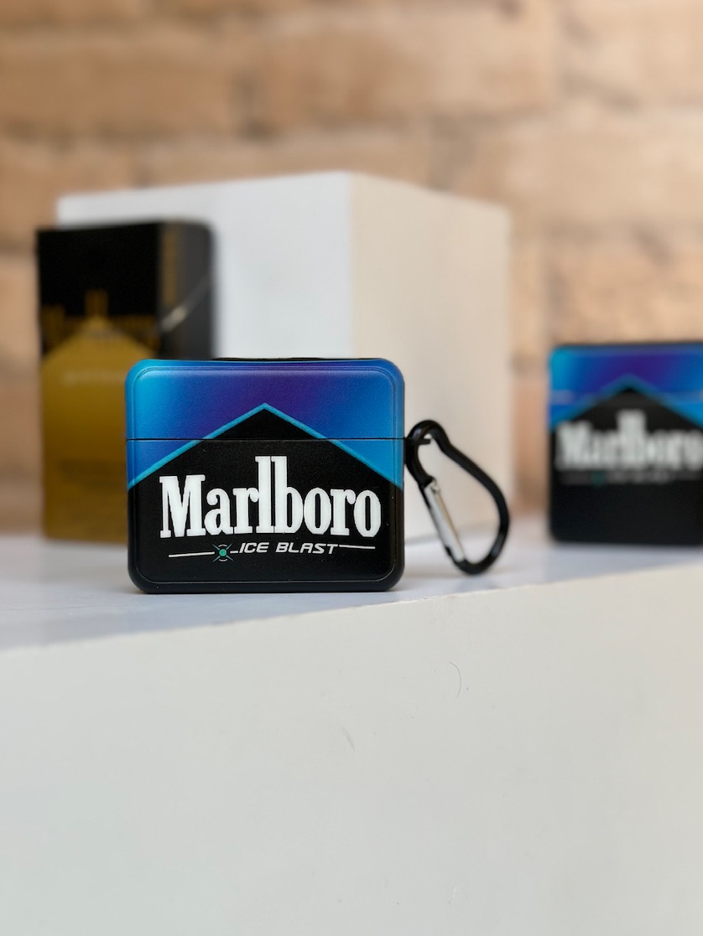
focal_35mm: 55
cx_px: 384
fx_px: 1489
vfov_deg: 34.9
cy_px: 529
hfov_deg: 26.6
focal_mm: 6.86
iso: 160
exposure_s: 1/100
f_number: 1.78
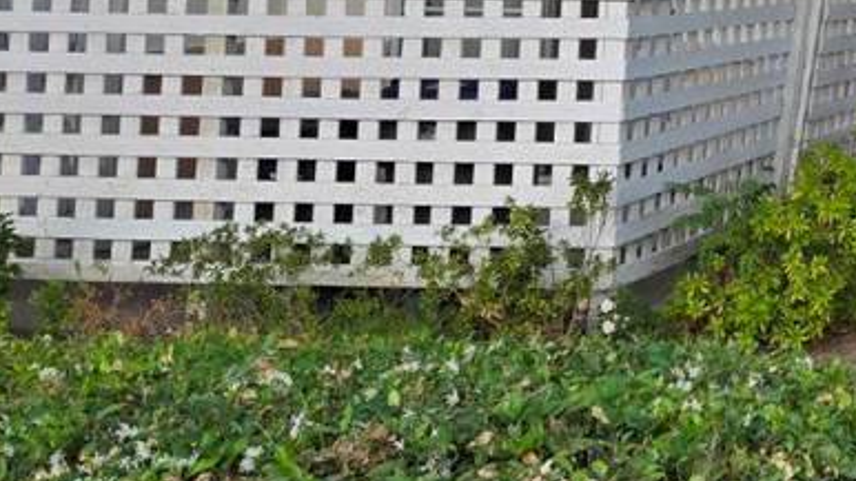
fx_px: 1884
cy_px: -268
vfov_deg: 13.6
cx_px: 1184
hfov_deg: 22.3
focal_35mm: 83
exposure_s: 1/180
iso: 80
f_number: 1.8
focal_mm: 5.4
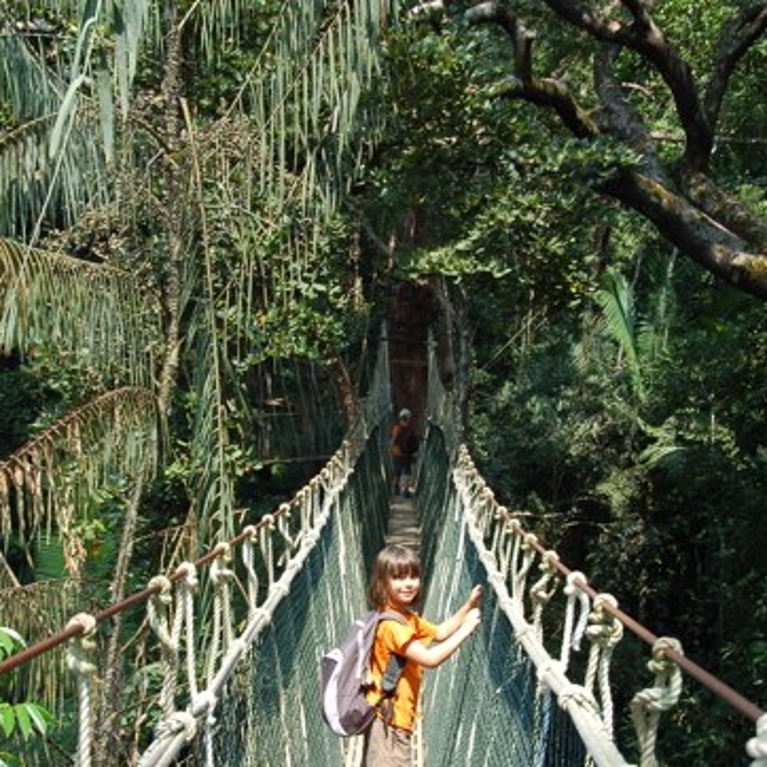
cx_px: 381
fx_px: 1554
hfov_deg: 27.7
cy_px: 481
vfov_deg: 27.6
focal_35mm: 62
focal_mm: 32
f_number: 8
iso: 400
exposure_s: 1/250
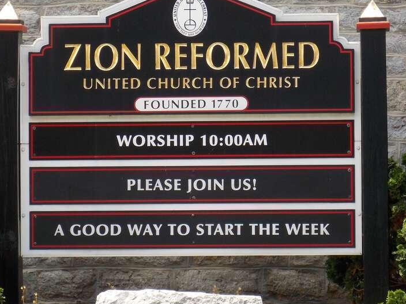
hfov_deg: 10.4
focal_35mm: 191
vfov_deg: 7.8
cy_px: 138
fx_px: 2240
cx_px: 189
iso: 80
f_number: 5.3
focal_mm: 29.9
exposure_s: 1/125
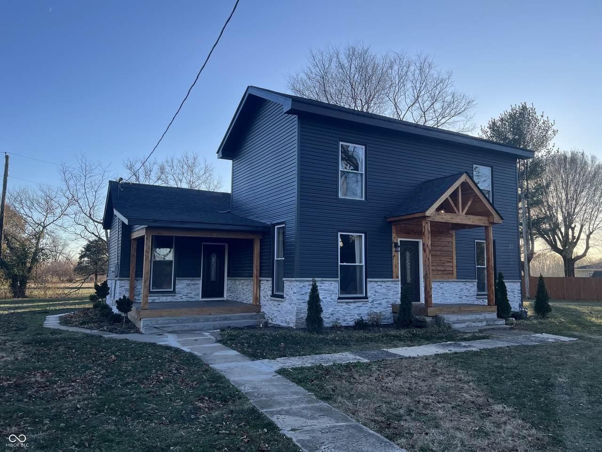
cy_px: 226
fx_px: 452
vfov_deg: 53.1
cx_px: 301
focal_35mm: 26
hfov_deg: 67.3
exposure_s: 1/1252
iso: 50
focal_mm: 5.7
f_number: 1.5
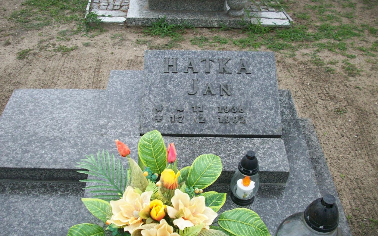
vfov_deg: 32.0
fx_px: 412
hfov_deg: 49.3
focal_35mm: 40
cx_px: 188
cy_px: 115
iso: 80
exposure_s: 1/183
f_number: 2.8
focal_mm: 6.2
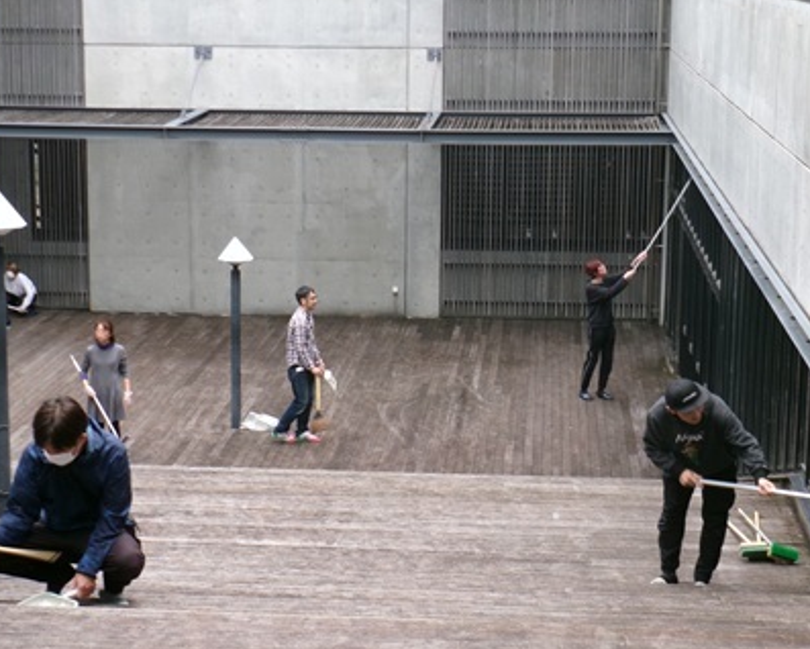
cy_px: 343
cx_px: 365
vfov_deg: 16.7
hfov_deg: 20.8
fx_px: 2207
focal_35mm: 92
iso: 112
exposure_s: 1/34
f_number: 5.4
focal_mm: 14
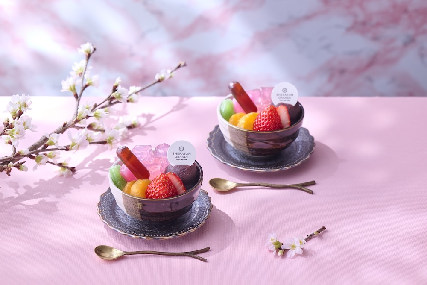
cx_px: 214
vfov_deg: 11.9
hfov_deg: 17.8
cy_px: 142
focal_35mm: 115
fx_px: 1364
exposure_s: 1/160
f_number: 7.1
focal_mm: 115
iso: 400
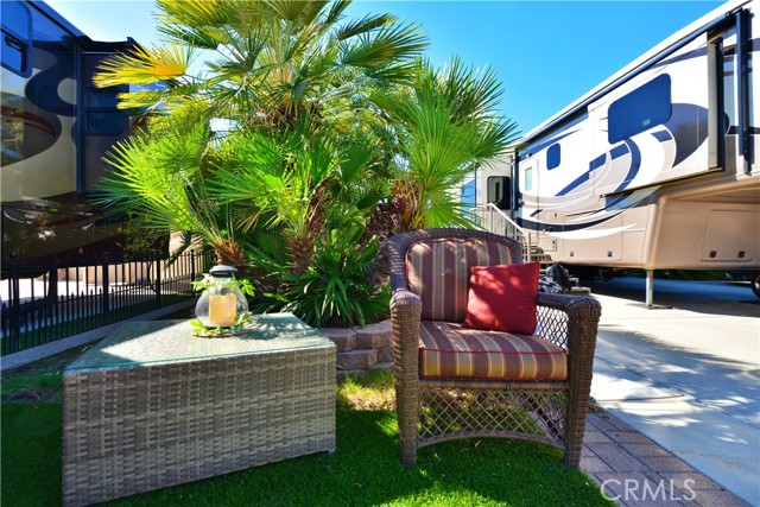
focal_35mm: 16
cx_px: 380
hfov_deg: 96.7
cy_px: 254
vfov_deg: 73.8
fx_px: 338
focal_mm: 16
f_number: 9
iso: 125
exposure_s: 1/100
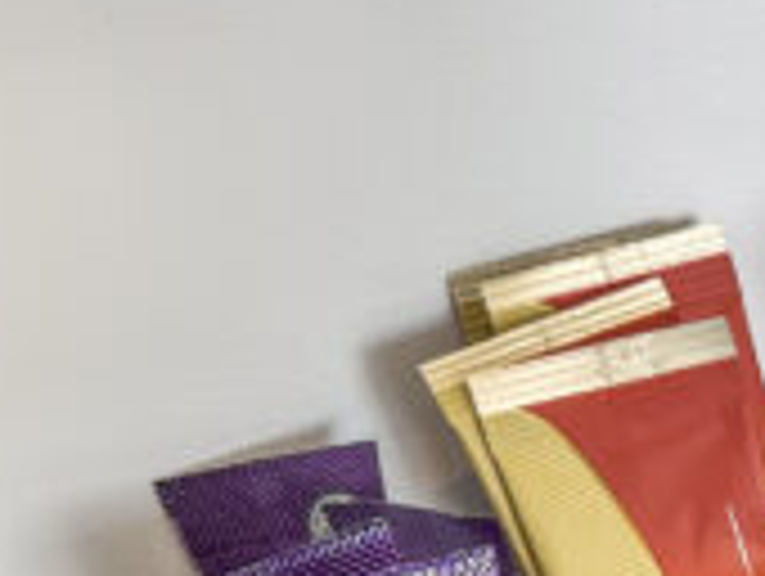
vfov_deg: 14.6
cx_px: 1282
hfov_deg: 17.4
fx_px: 2125
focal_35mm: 96
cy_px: 796
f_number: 1.8
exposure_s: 1/120
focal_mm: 6.86
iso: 80
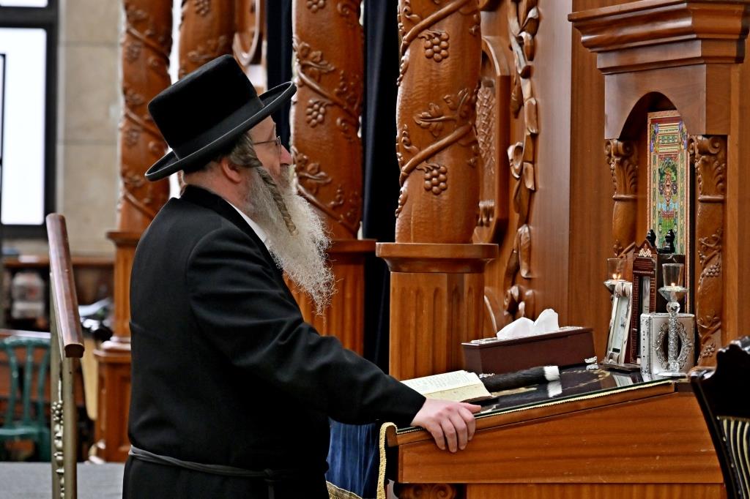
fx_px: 3749
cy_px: 250
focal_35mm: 180
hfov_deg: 11.4
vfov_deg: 7.6
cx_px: 375
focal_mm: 120
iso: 1000
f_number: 4.5
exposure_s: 1/320
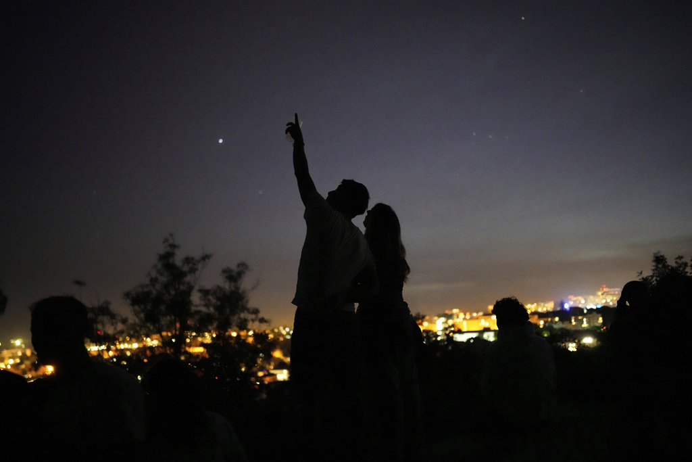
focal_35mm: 35
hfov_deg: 54.4
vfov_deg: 37.9
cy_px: 231
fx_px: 673
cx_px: 346
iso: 16000
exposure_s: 1/25
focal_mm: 35
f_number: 1.4
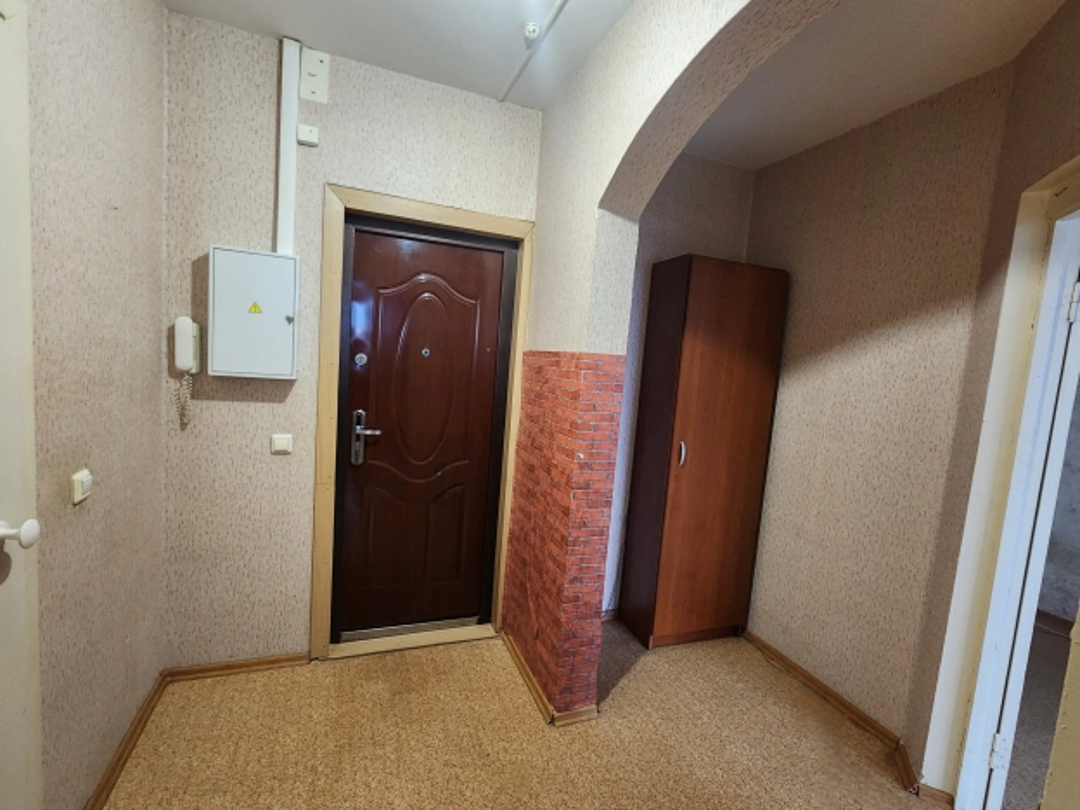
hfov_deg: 106.2
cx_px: 540
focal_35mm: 13
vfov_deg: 89.9
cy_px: 405
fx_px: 406
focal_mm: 2.2
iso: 400
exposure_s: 1/50.3
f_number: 2.2
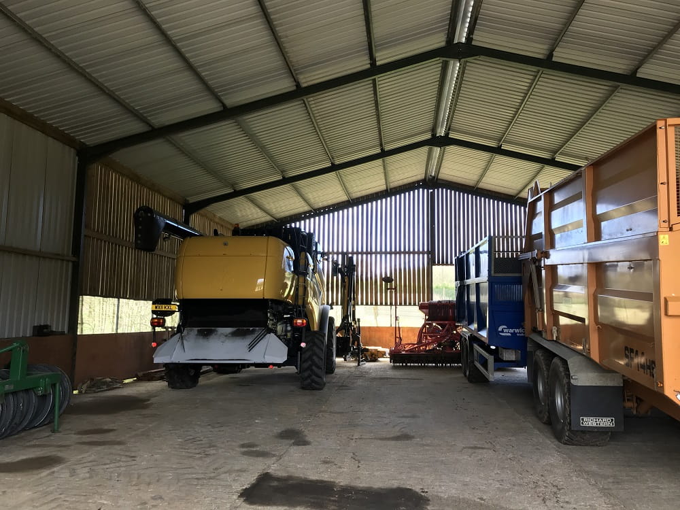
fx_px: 550
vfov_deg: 49.7
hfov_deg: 63.4
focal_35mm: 28
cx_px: 340
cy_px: 255
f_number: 1.8
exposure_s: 1/90
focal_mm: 3.99
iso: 32
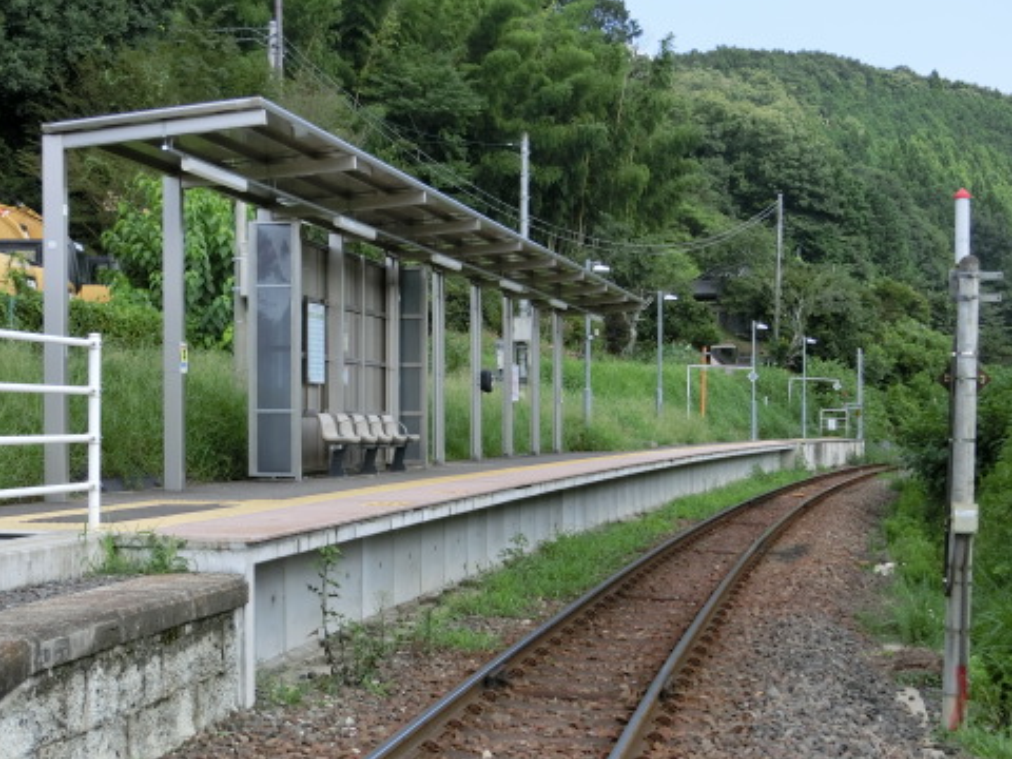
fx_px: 1754
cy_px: 455
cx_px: 523
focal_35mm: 60
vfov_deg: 24.4
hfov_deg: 32.2
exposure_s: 1/320
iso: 80
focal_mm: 8
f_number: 4.4
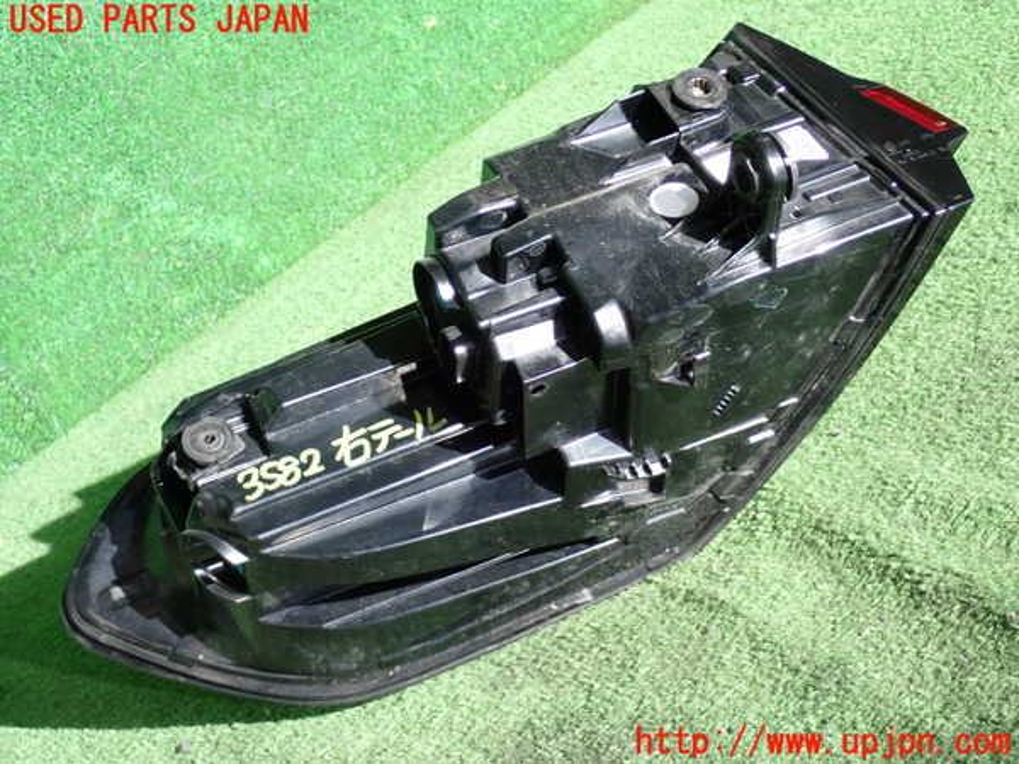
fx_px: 2090
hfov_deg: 27.4
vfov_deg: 20.7
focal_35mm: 71
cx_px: 510
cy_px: 382
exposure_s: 1/160
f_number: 3.9
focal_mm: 12.73
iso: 100
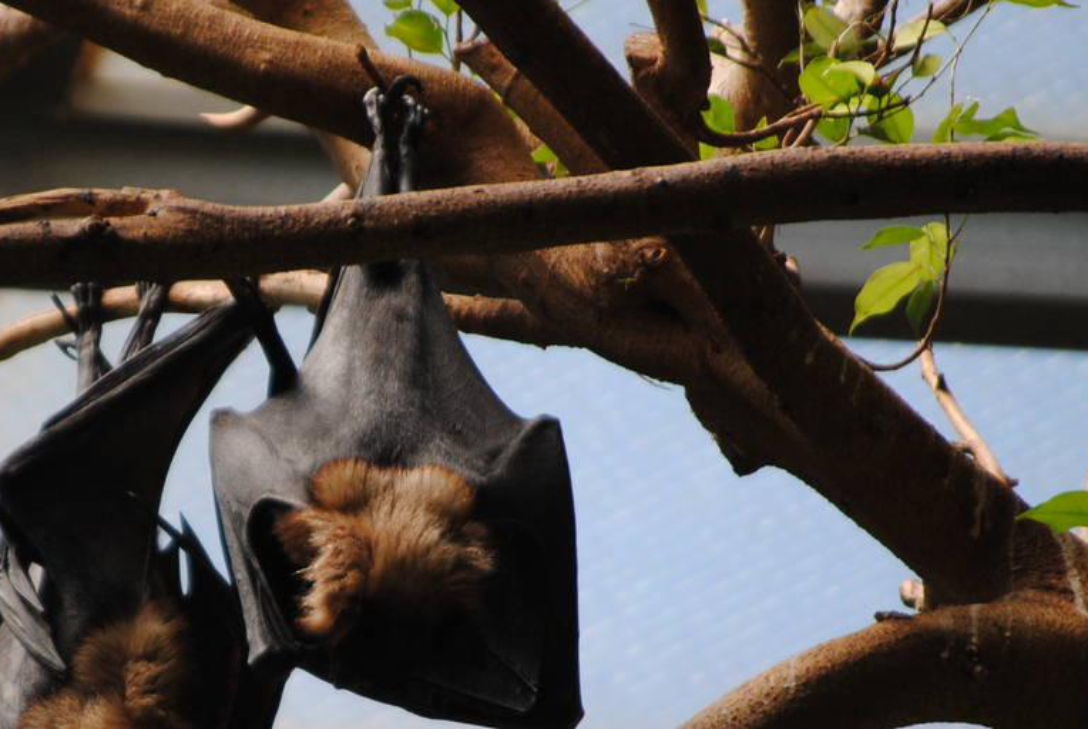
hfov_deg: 3.3
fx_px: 19009
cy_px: 580
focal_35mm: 628
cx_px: 238
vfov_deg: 2.2
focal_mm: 200
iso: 320
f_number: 5.6
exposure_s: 1/500
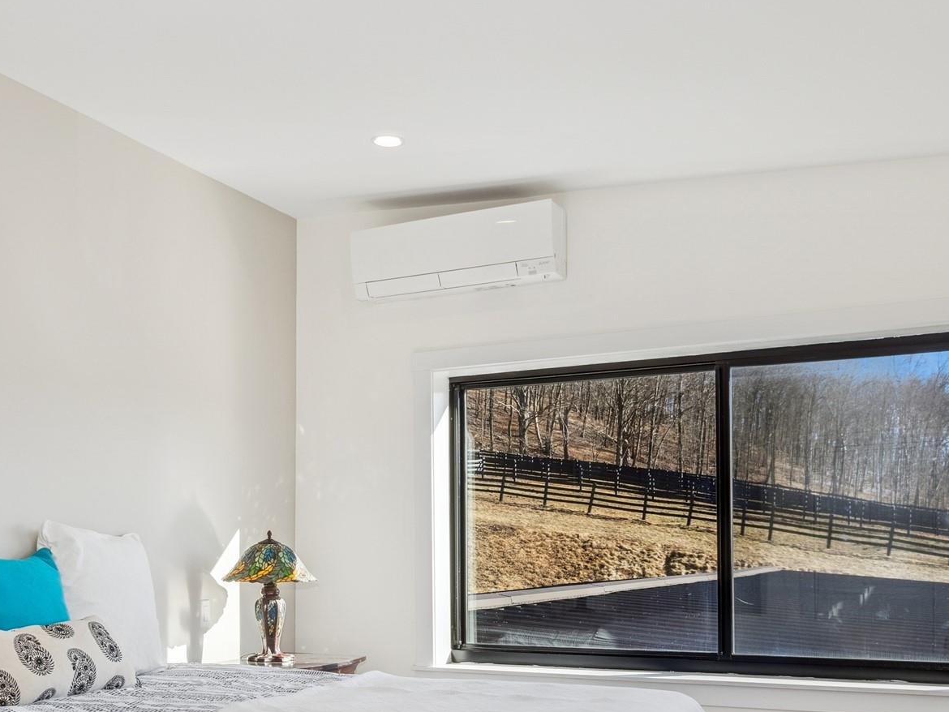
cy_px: 528
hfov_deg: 43.8
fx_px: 1152
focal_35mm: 42
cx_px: 281
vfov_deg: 33.7
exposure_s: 1/100
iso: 200
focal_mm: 12
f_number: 8
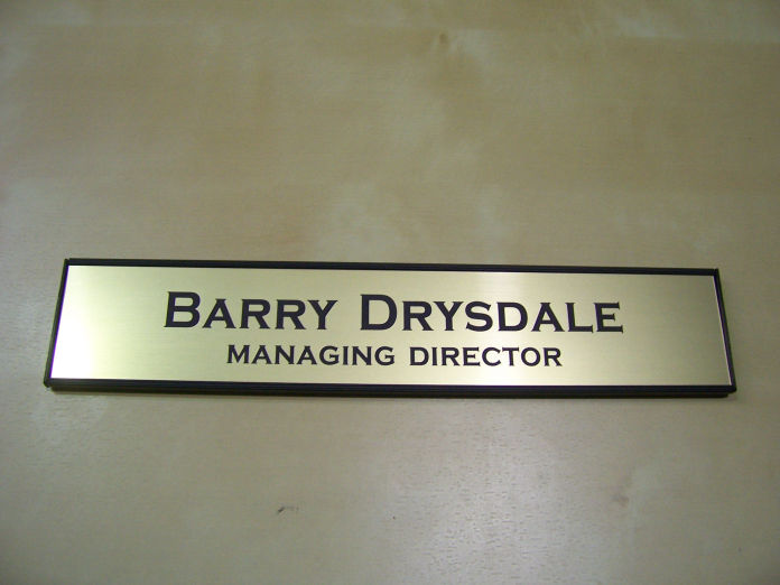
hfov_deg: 54.0
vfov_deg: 41.8
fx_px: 766
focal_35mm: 34
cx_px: 390
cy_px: 292
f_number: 2.7
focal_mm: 5.6
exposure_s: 1/30
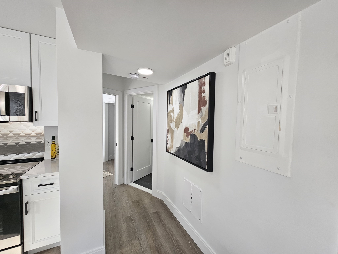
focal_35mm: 13
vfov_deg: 89.9
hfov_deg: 106.2
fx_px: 127
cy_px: 127
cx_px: 169
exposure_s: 1/60
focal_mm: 2.2
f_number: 2.2
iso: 80
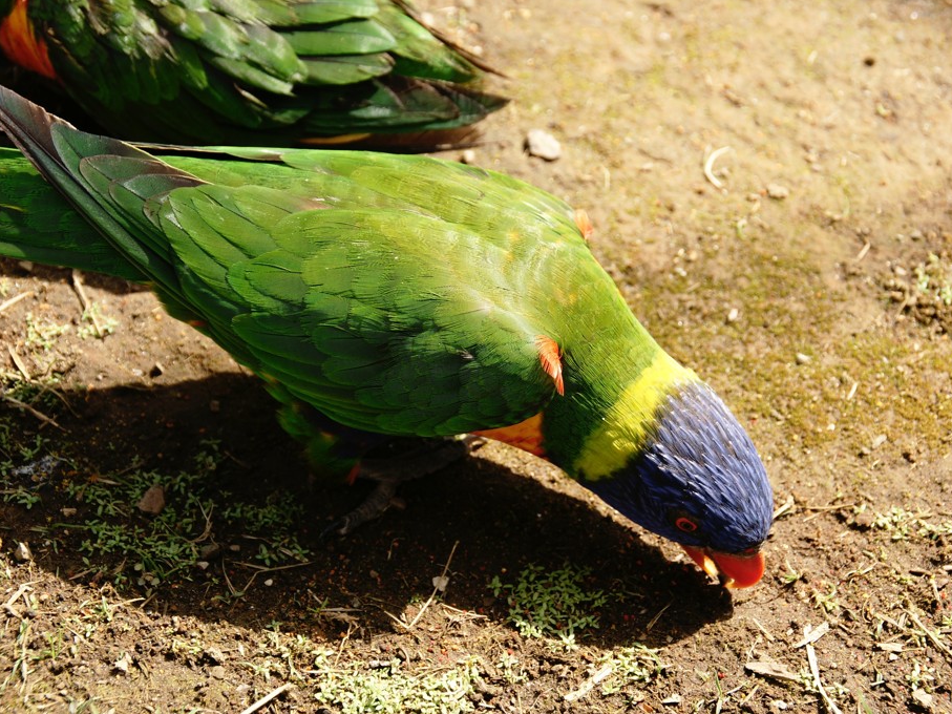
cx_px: 519
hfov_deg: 17.3
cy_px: 357
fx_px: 3135
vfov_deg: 13.0
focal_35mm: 114
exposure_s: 1/125
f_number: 8
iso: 200
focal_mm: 70
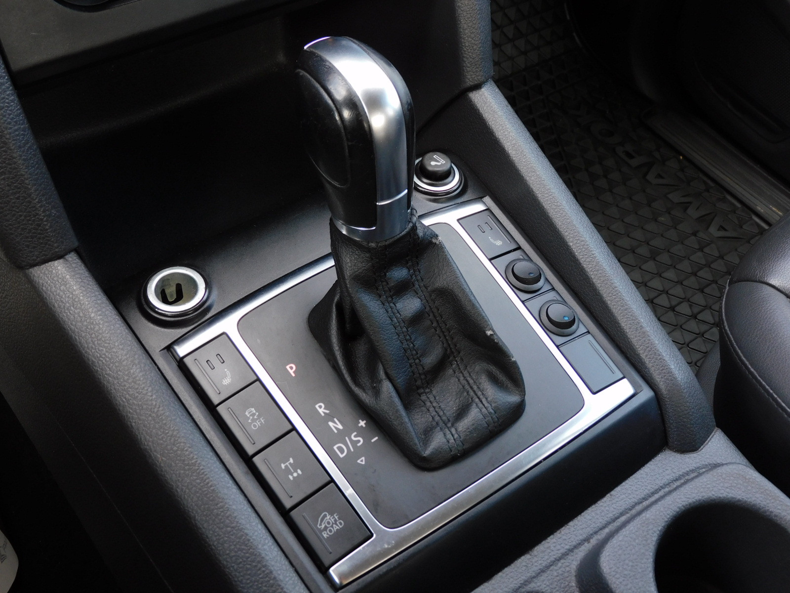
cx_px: 395
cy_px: 296
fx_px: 913
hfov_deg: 46.8
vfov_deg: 36.0
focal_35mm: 40
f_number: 3.8
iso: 125
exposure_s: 1/40
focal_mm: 7.2
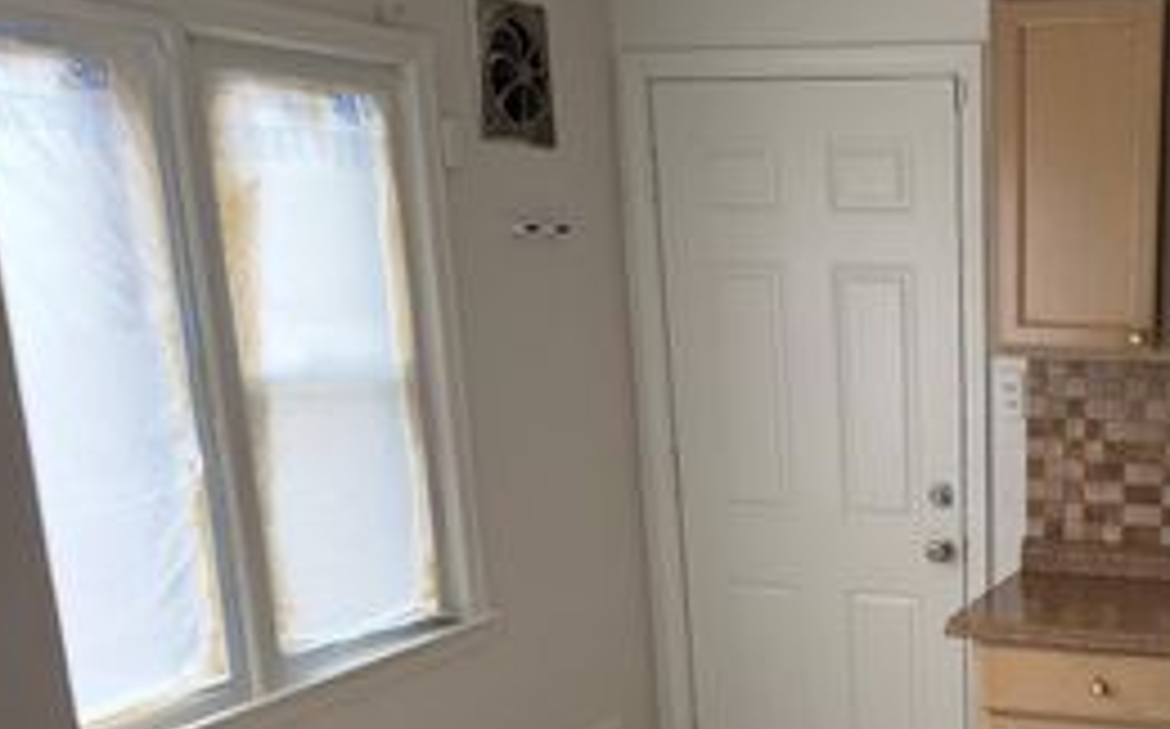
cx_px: 1062
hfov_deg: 38.2
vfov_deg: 25.1
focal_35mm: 49
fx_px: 1561
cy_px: 722
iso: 160
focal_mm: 6.76
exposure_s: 1/199
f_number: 1.78
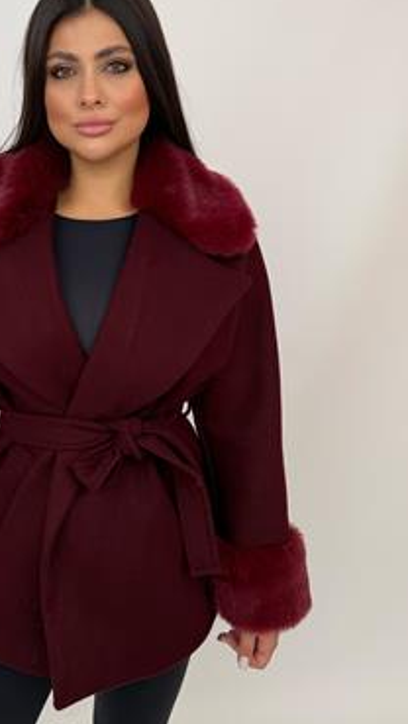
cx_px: 92
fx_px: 634
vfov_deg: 58.9
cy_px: 286
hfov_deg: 34.8
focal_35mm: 33
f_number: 1.78
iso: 80
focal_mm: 6.76
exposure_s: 1/310
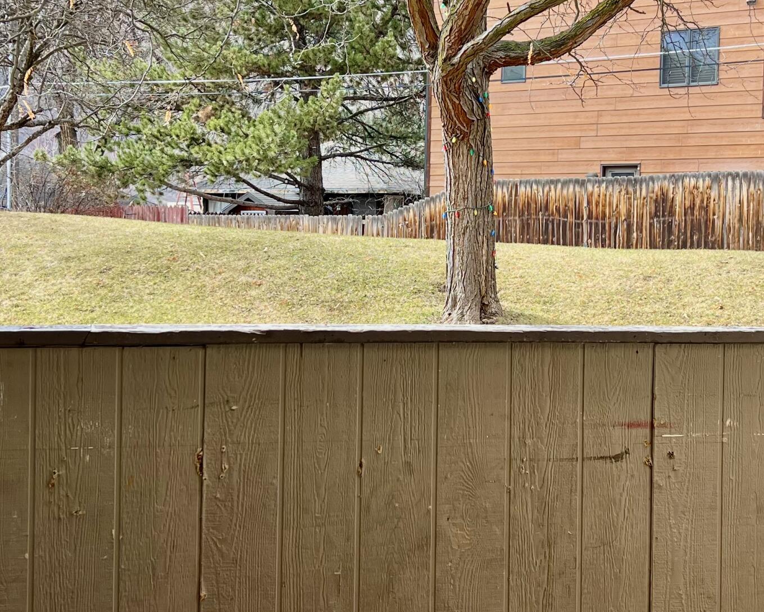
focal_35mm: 56
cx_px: 393
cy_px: 254
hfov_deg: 33.6
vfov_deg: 27.1
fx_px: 1266
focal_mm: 5.7
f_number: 1.5
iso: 50
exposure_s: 1/827
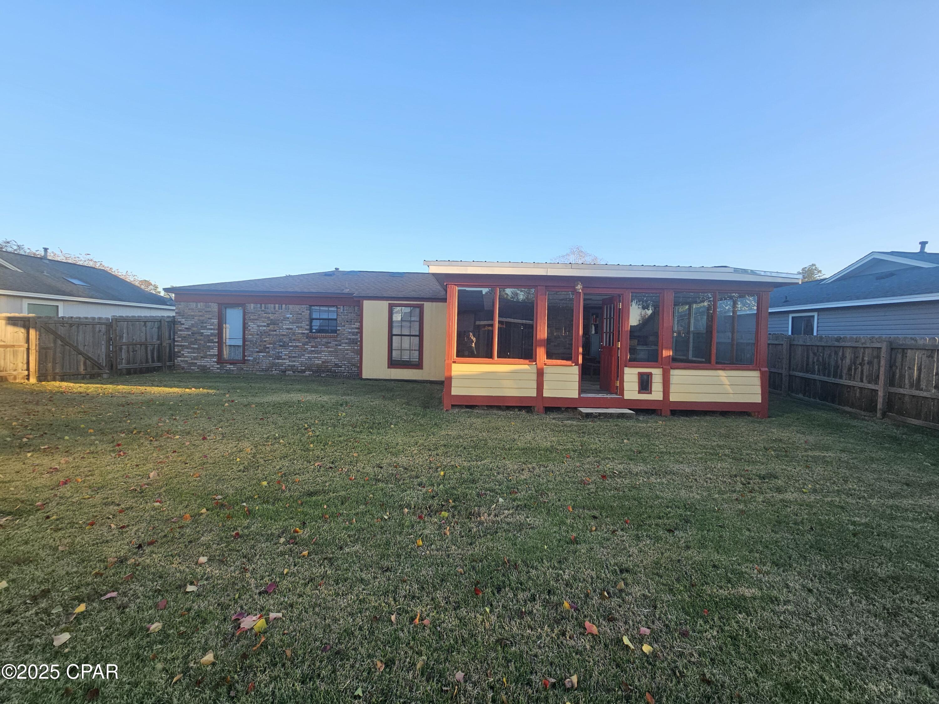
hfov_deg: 106.2
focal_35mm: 13
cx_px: 470
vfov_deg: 89.9
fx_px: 353
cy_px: 352
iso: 50
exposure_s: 1/352
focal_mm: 2.2
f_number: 2.2
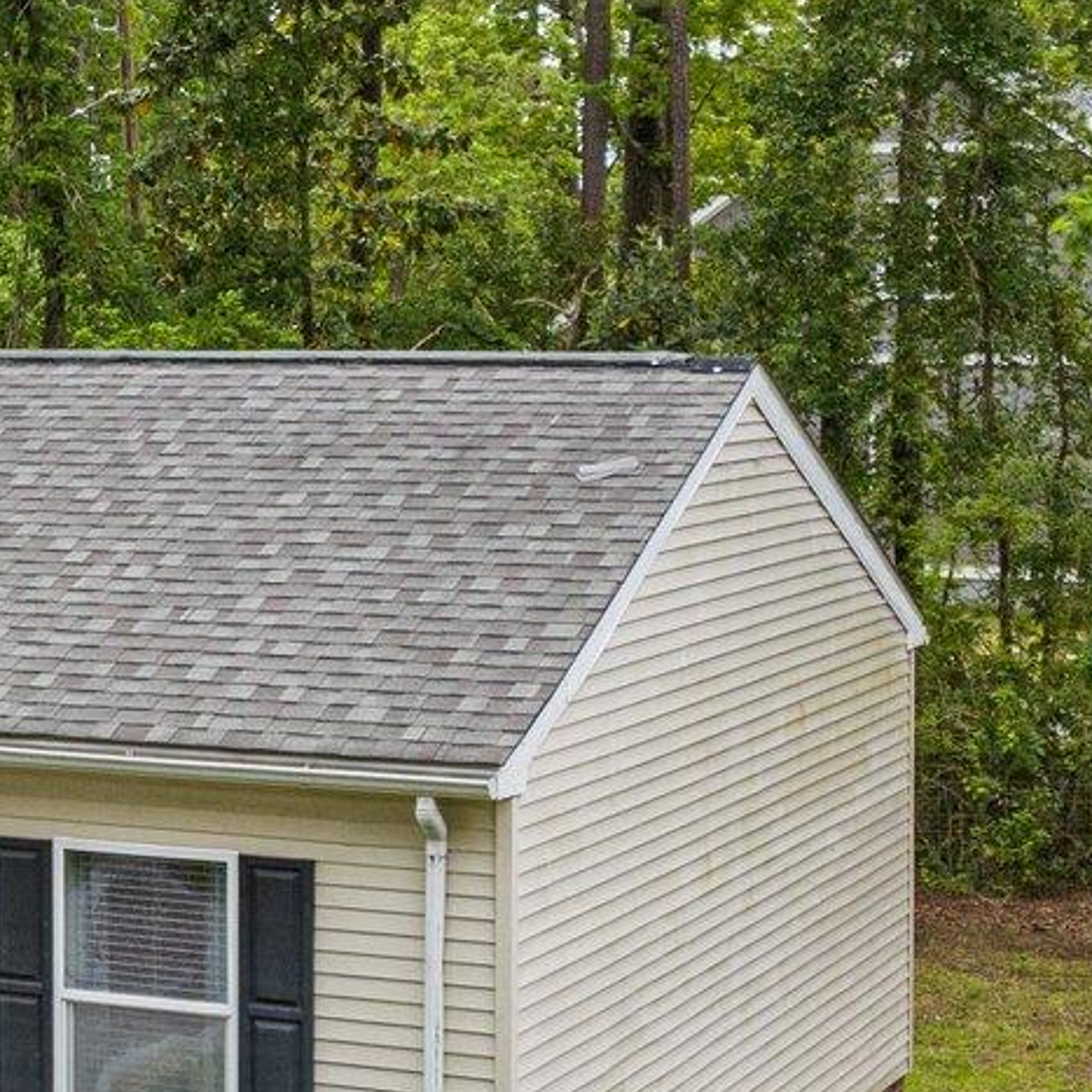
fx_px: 3319
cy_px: 721
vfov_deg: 18.6
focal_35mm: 93
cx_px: -267
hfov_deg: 17.7
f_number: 2.8
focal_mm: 12.29
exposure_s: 1/240
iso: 220
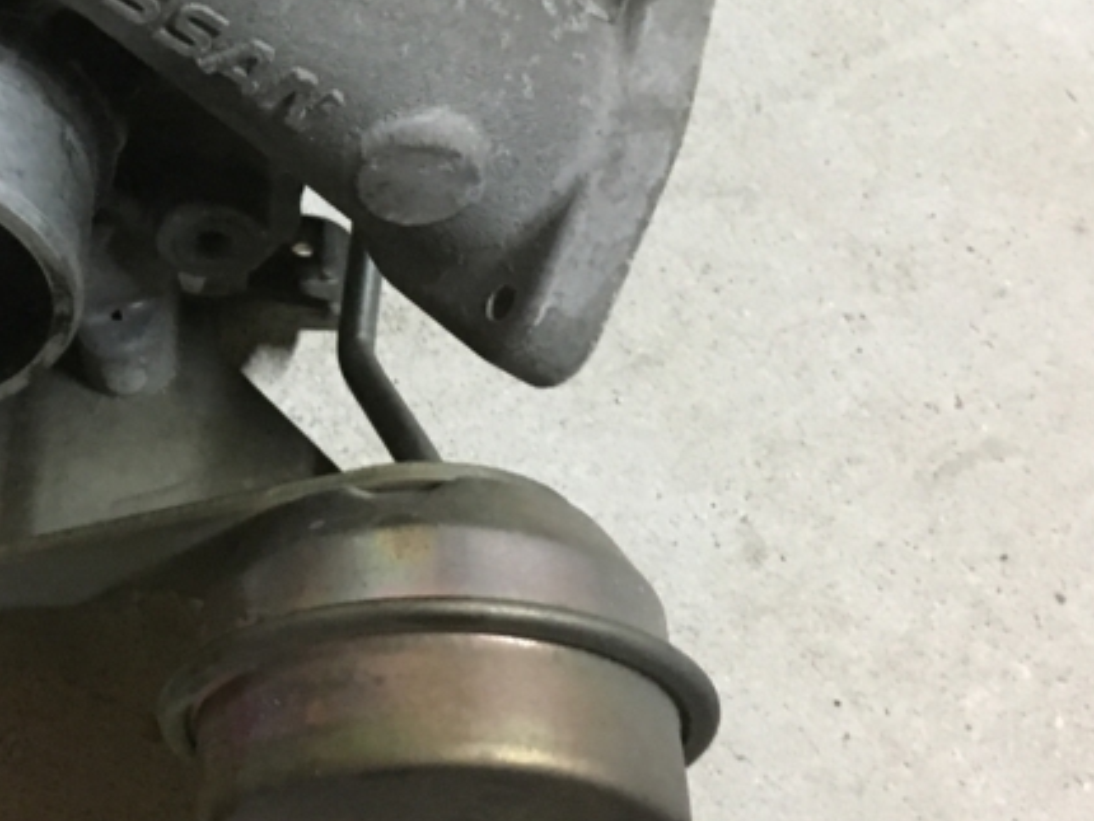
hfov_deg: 27.0
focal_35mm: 69
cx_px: 69
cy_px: 107
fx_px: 2182
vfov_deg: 20.9
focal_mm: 4.15
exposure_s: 1/15
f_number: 2.2
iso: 400
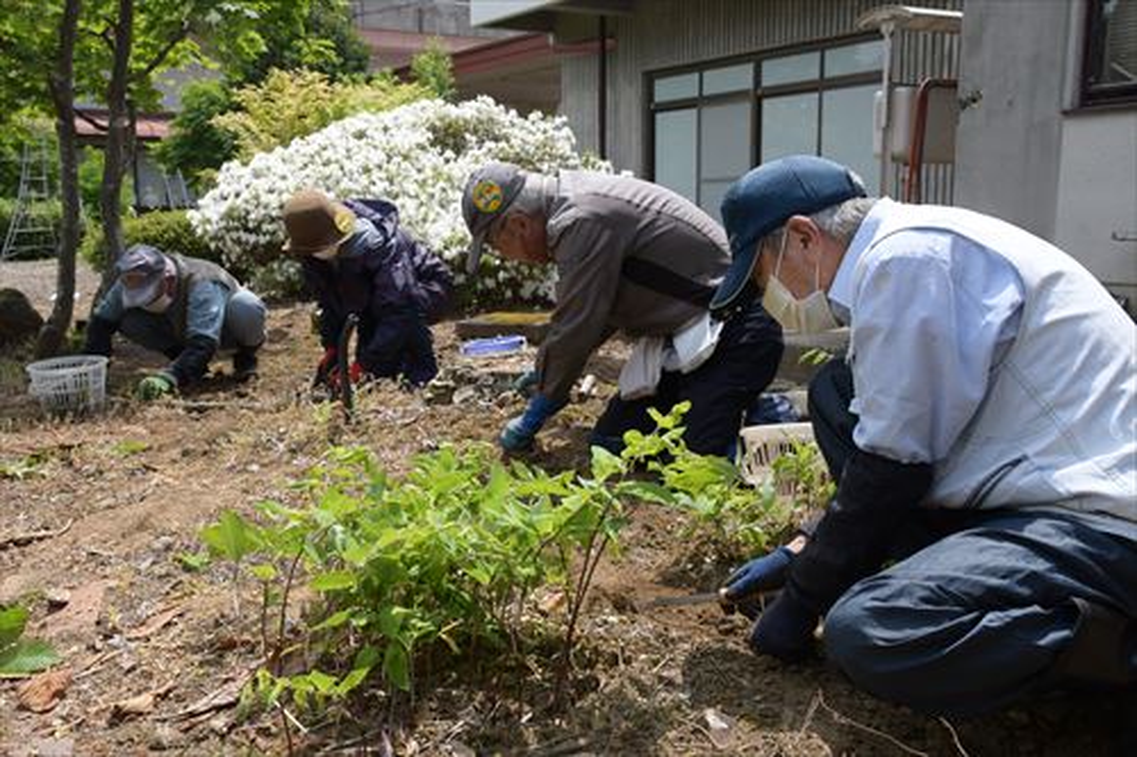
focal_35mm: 36
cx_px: 568
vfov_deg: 36.8
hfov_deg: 53.1
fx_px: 1137
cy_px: 378
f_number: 14
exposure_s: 1/800
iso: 1000
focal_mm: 24
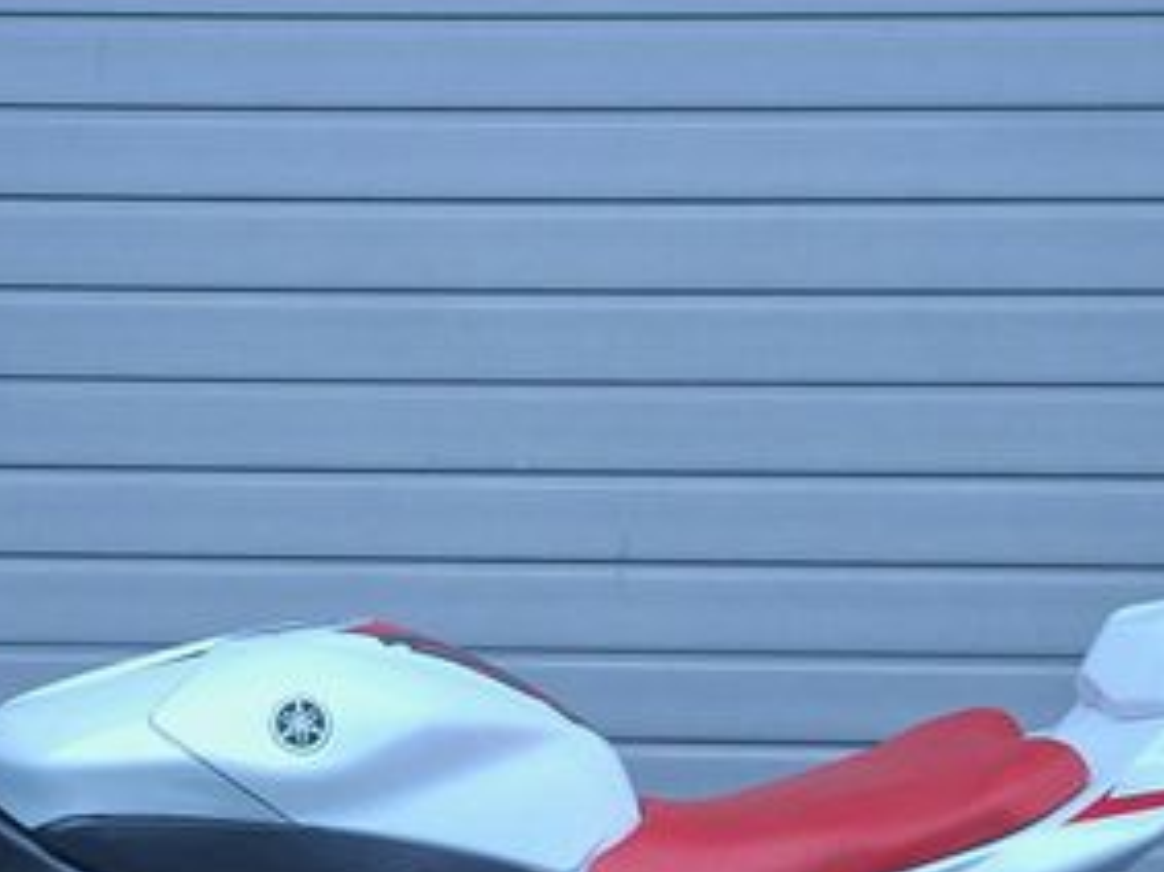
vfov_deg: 25.8
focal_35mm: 52
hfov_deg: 36.5
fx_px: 1748
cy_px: 971
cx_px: 411
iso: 160
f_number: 1.8
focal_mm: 5.54
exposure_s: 1/100
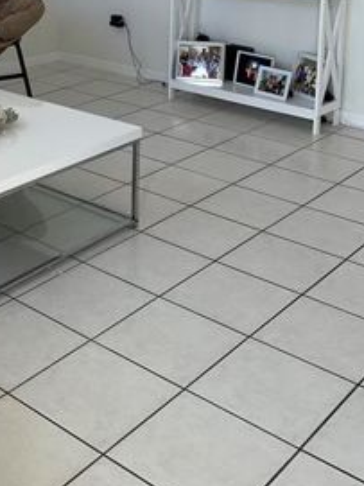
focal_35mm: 57
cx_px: 78
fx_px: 800
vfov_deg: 31.7
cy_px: 25
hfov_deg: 25.2
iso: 32
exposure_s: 1/120
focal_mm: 3
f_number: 1.8
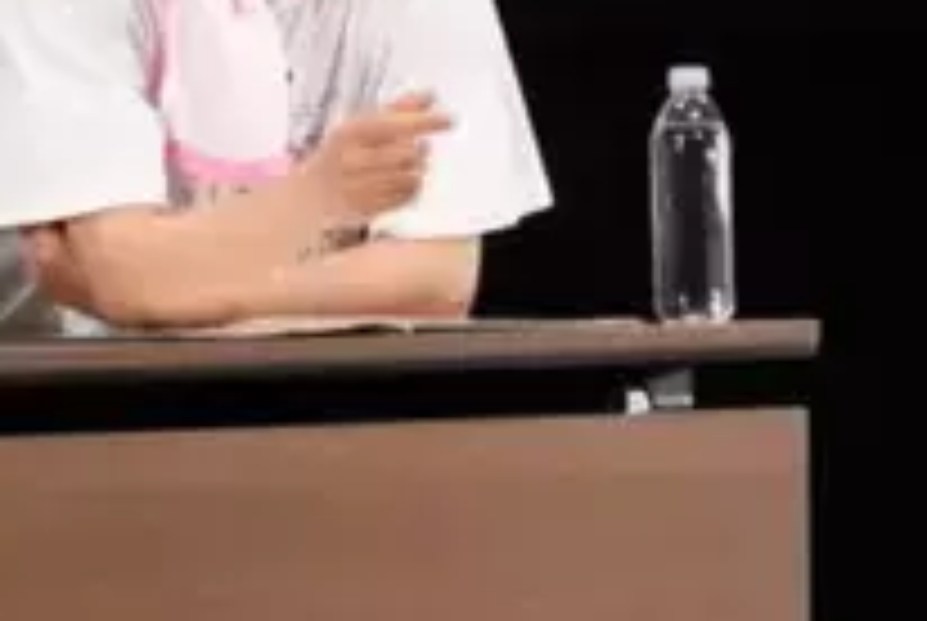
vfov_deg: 1.4
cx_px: -360
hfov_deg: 2.1
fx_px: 25425
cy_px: 266
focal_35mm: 986
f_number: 6.3
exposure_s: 1/200
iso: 4000
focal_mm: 226
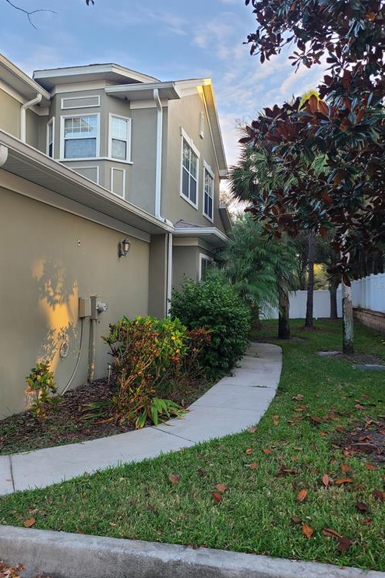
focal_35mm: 28
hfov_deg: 46.4
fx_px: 450
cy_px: 285
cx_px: 185
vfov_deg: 65.5
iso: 40
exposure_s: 1/122
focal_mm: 5.4
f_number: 1.8
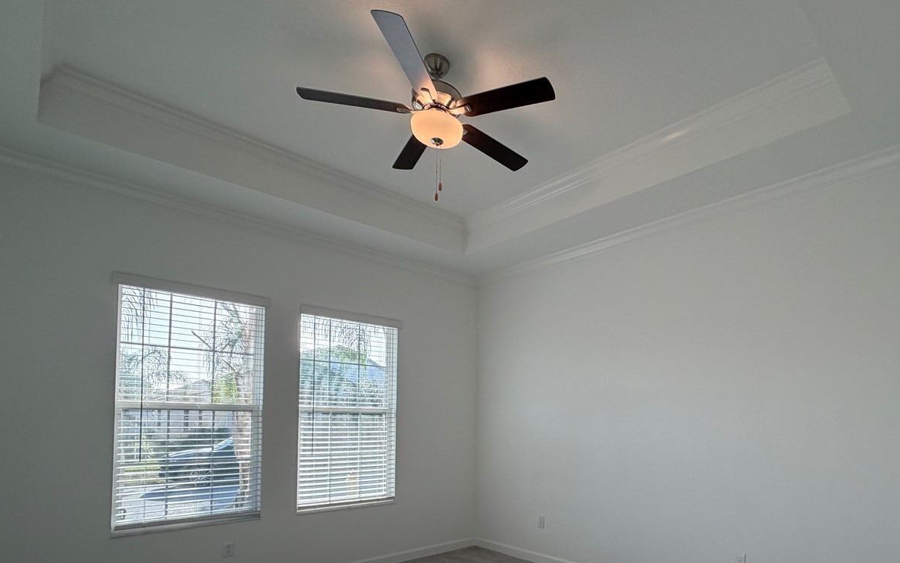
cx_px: 578
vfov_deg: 57.2
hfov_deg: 83.0
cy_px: 410
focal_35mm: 20
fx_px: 491
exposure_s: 1/181
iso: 64
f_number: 2.2
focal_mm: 2.22
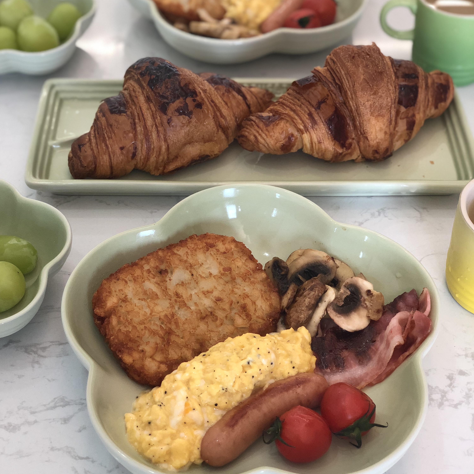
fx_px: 961
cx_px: 234
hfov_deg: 27.7
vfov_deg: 27.6
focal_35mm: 62
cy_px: 181
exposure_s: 1/50
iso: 80
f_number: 2.4
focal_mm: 6
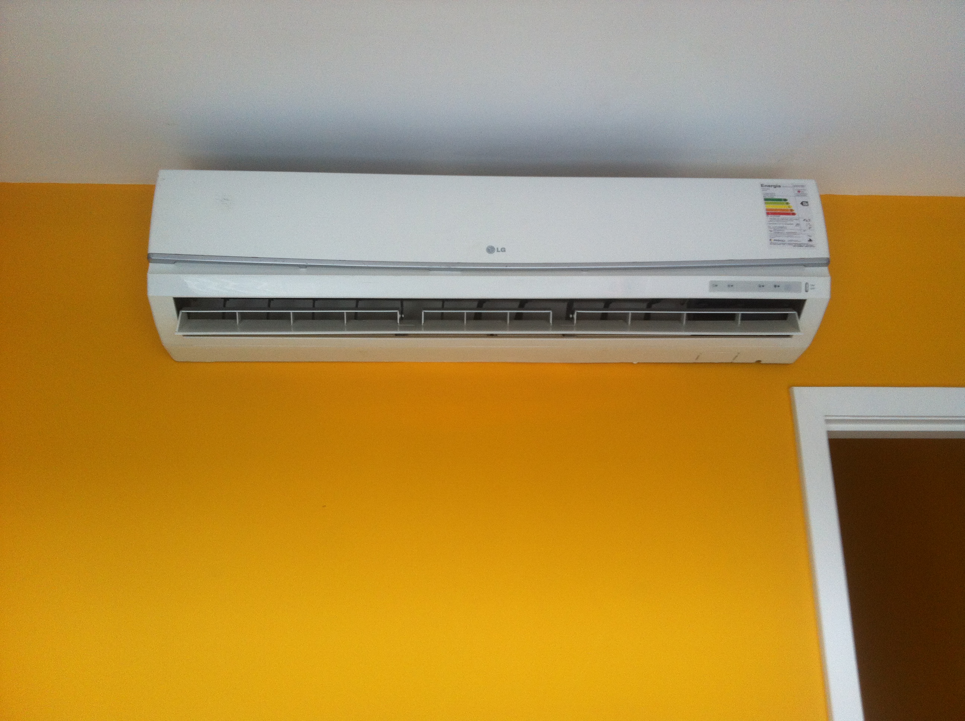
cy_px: 360
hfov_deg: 52.7
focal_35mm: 35
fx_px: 974
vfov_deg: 40.6
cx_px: 482
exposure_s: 1/60
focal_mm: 3.85
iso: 100
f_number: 2.8
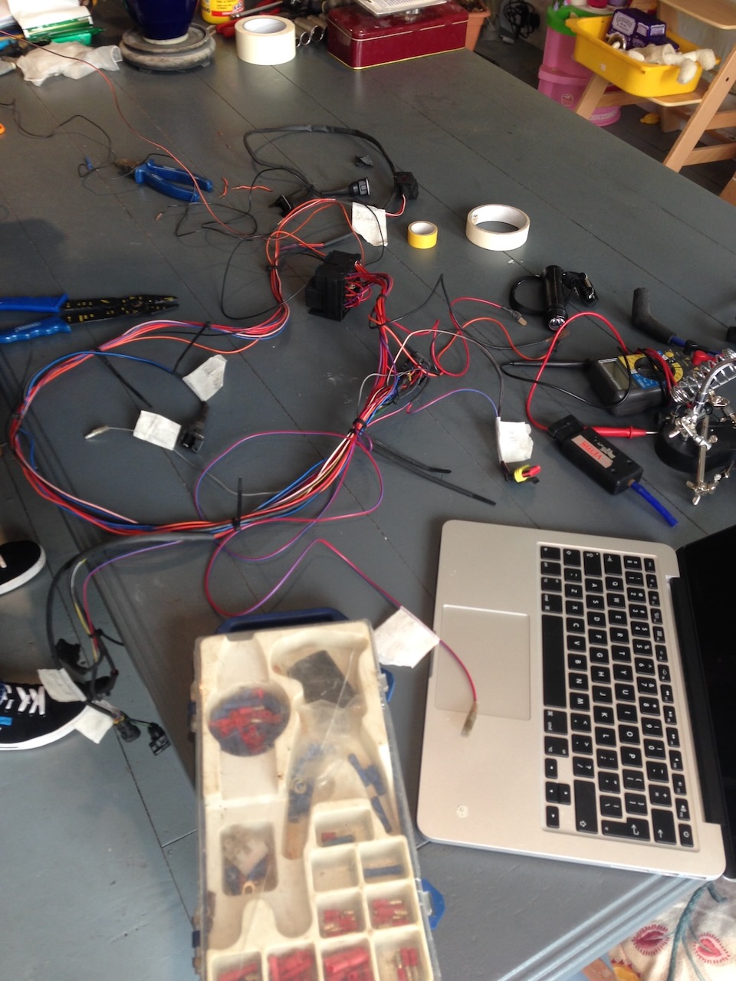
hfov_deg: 42.9
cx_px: 368
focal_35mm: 33
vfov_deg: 55.4
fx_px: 936
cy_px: 490
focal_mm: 4.12
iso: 50
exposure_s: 1/20
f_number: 2.4
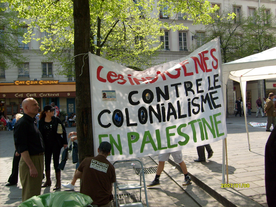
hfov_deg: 52.6
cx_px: 138
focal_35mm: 35
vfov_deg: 40.7
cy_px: 104
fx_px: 279
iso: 80
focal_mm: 5.8
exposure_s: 1/90
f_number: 7.1
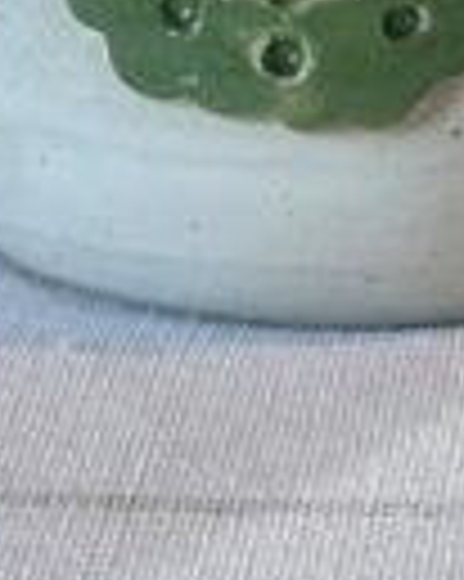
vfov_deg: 6.4
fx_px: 4984
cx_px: 275
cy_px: -827
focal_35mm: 290
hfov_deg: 5.3
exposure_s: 1/50
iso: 200
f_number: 1.78
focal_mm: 6.76
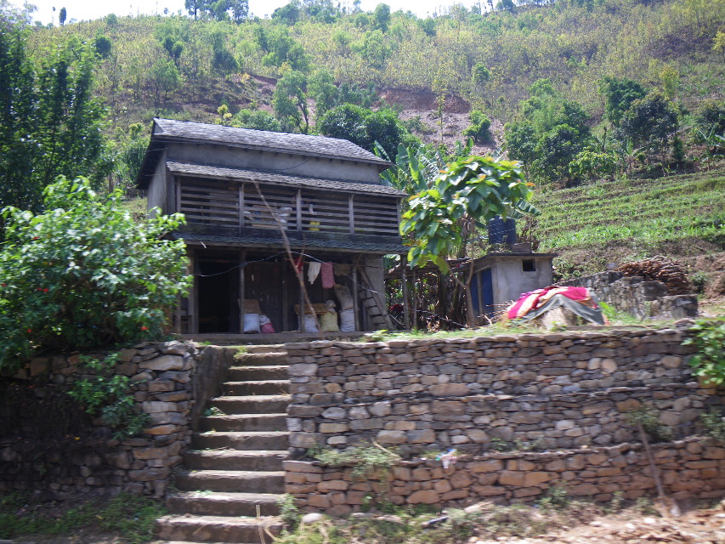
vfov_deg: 49.8
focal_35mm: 28
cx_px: 362
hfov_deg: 63.4
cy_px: 272
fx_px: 587
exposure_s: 1/200
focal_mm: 5
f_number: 3.5
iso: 50
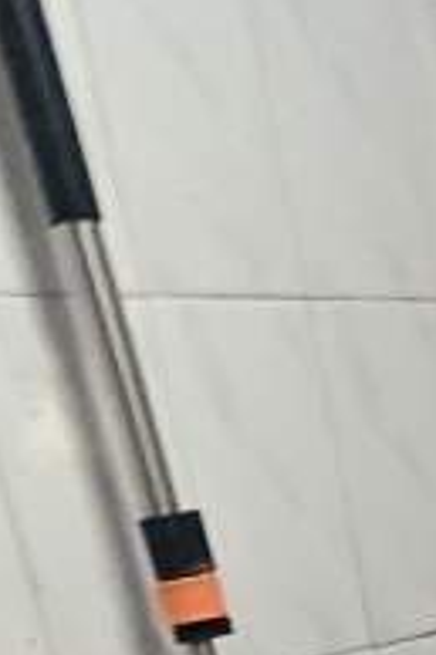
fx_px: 1565
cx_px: 686
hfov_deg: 14.6
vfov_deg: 16.2
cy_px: 1413
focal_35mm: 86
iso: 500
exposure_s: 1/33.3
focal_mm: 1.91
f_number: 2.2
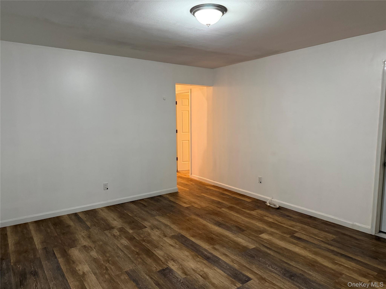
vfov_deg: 56.8
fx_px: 268
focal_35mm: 24
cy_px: 144
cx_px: 193
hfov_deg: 71.6
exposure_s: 1/60
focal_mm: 6.76
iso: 500
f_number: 1.78
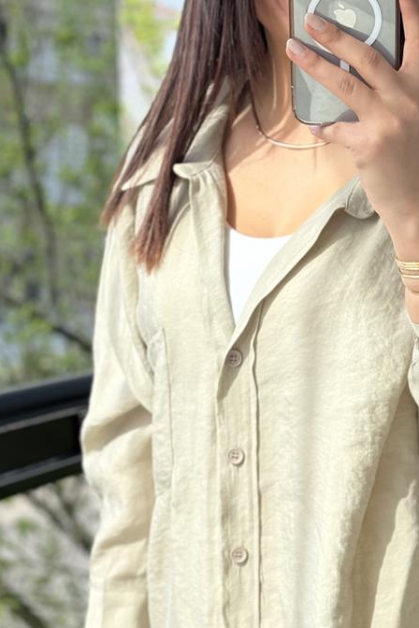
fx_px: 1728
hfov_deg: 13.7
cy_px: 339
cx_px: 386
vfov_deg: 20.6
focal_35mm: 99
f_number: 1.78
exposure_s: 1/436
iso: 64
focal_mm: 6.86
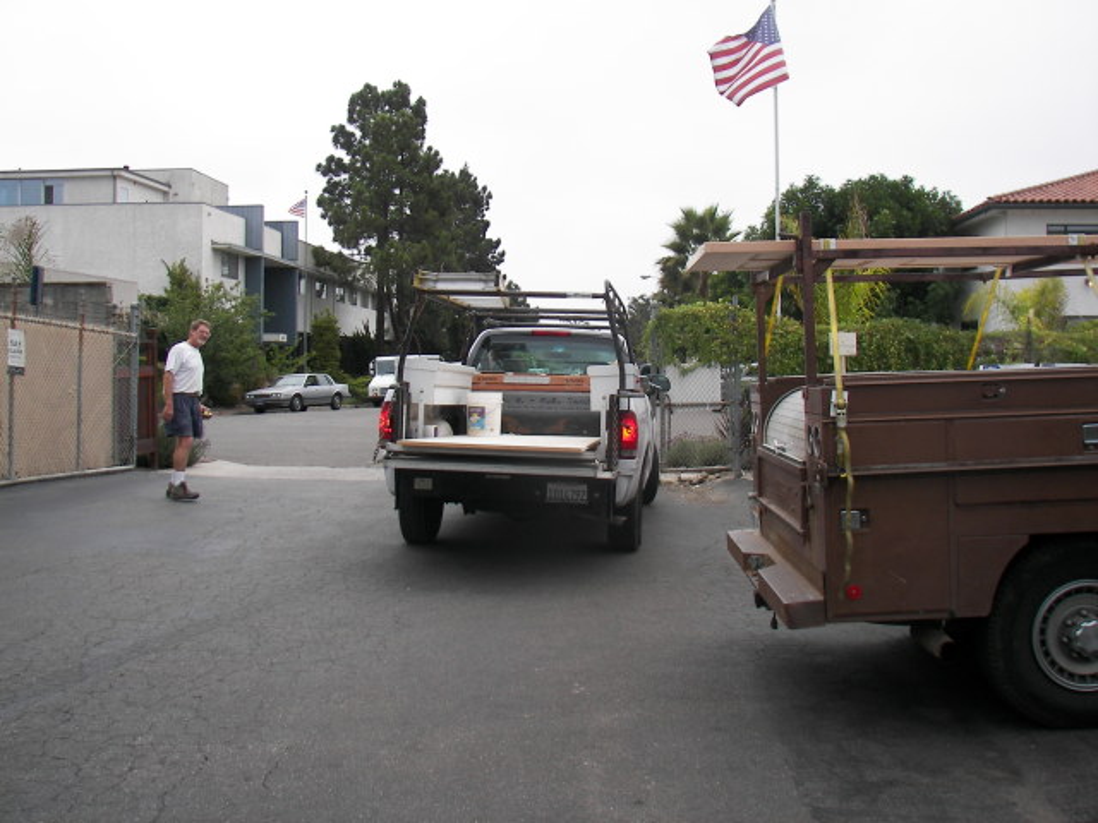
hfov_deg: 51.4
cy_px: 412
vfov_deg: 39.7
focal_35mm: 36
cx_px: 549
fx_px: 1142
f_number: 2.8
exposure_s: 1/800
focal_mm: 6
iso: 50
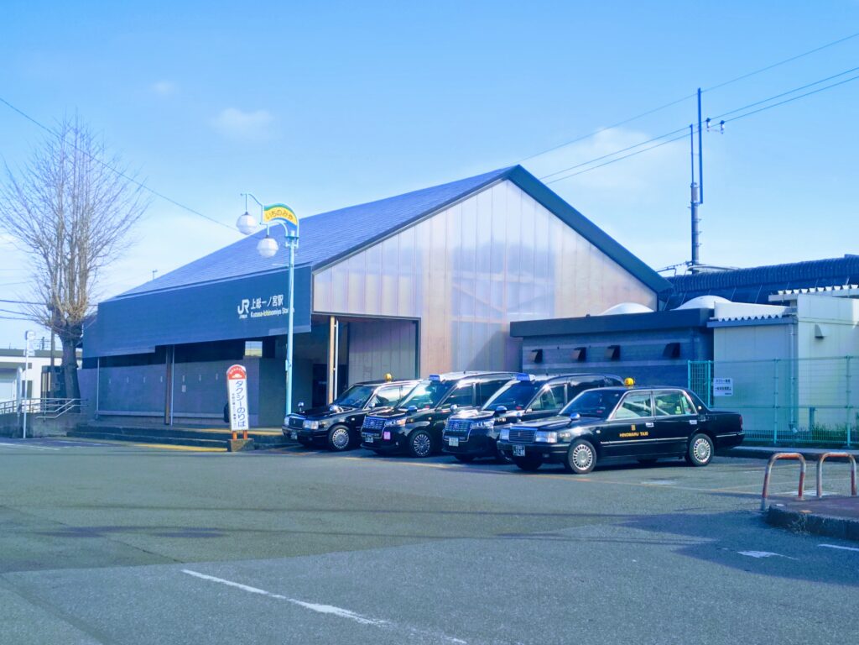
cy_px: 322
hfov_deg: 73.9
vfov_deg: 58.9
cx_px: 430
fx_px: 571
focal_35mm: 23
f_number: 1.9
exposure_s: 1/823
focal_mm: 5.56
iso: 50
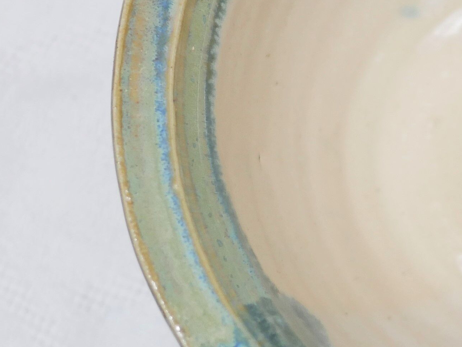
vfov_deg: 10.4
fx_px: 1896
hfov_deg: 13.7
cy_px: 167
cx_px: 473
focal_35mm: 142
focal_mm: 20
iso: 400
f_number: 1.7
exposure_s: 1/60
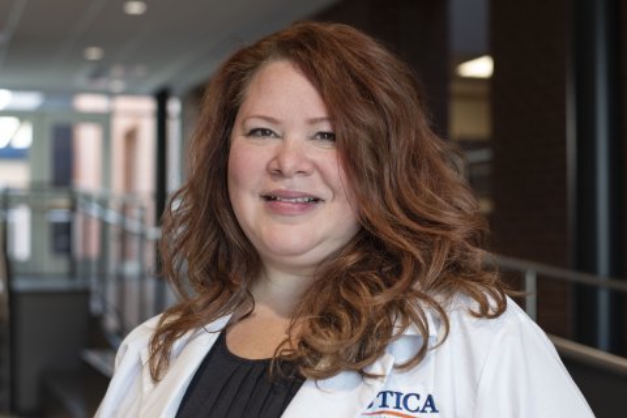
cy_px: 209
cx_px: 314
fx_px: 871
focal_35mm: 50
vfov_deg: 27.0
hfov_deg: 39.6
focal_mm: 50
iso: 360
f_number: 3.5
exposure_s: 1/100
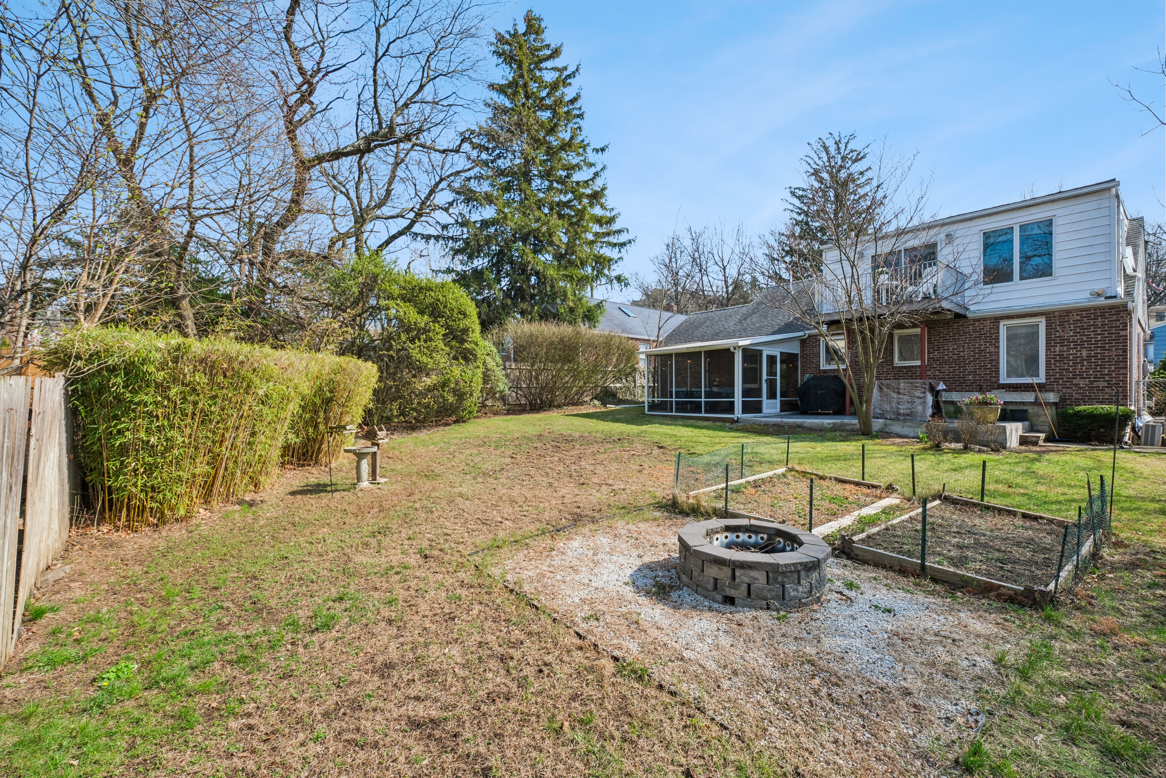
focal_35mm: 15
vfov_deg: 77.3
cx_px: 583
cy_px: 389
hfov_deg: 100.4
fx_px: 486
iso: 400
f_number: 5.6
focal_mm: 9.9
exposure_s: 1/800
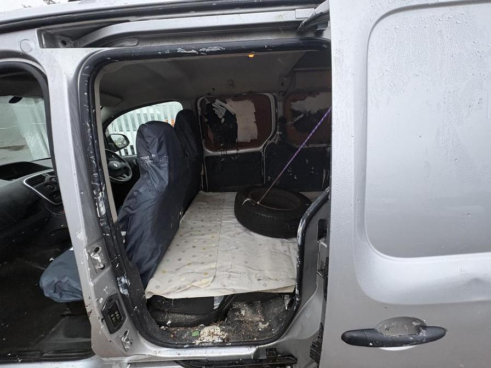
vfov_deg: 85.7
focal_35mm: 14
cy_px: 184
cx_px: 246
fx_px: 199
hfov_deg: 102.1
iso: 250
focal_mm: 2.22
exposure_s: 1/90
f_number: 2.2
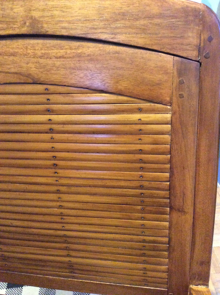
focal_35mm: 32
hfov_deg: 44.1
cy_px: 148
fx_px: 272
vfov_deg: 56.9
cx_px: 110
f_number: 2.4
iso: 640
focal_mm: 3.3
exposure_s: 1/17
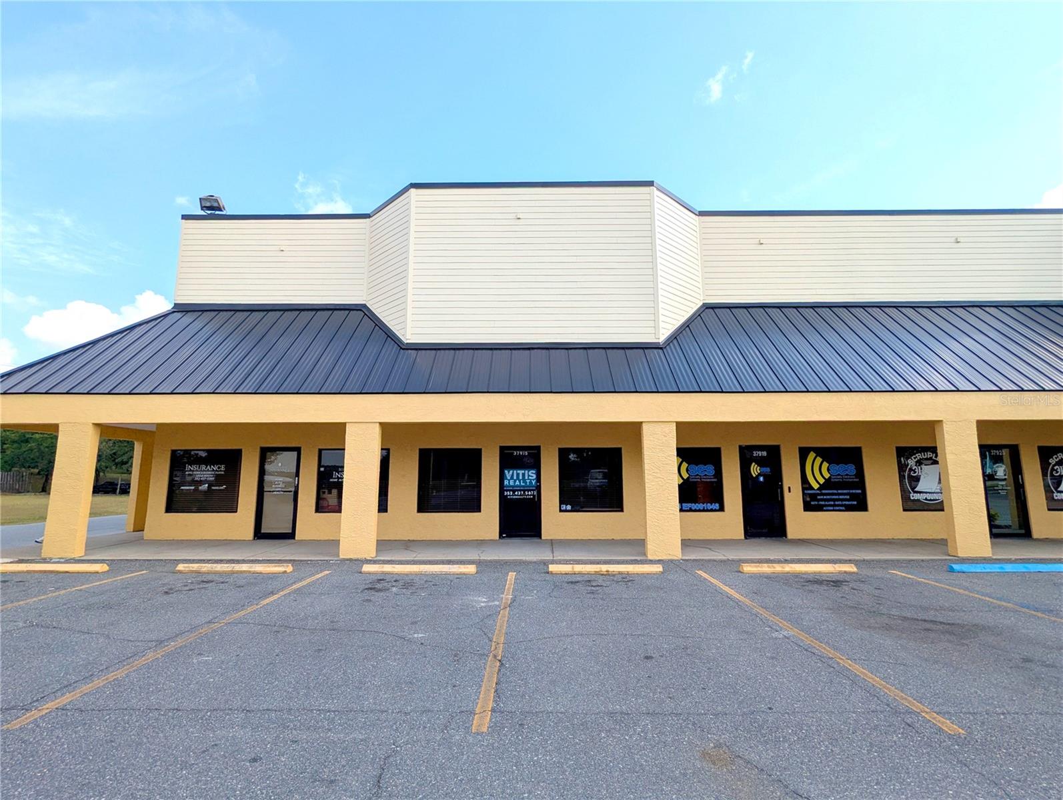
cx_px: 532
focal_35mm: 16
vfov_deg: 78.2
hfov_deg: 94.4
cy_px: 400
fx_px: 492
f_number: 2.2
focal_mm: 2.35
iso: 54
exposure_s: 1/1460
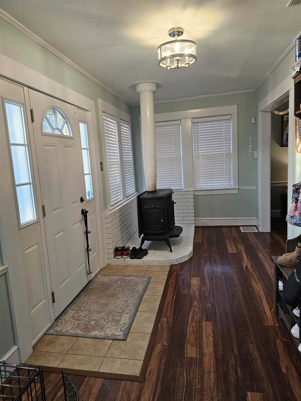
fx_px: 267
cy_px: 200
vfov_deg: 73.9
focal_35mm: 23
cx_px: 150
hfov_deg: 58.9
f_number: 1.7
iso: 320
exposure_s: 1/120
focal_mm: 6.3
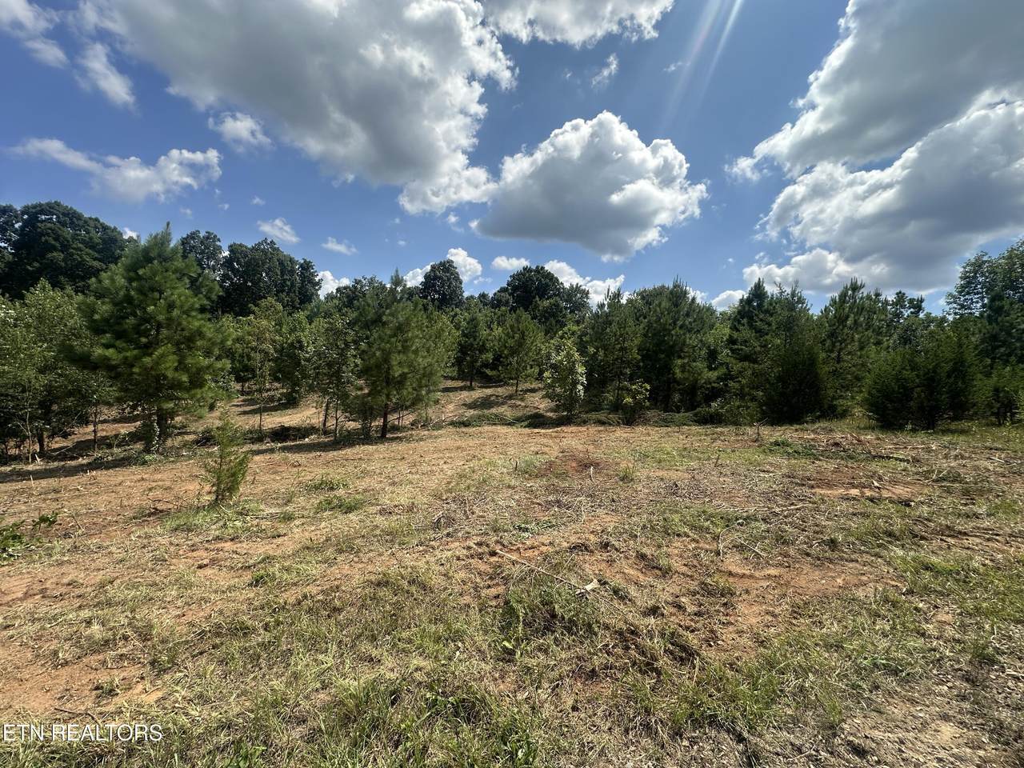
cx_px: 512
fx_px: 414
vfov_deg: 85.7
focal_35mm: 14
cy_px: 384
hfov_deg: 102.1
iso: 40
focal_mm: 2.22
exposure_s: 1/2020
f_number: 2.2
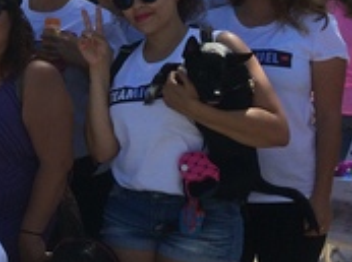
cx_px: -212
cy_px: 87
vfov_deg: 12.2
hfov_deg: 14.9
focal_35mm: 121
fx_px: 1228
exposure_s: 1/1325
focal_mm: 4.15
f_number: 2.2
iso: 32
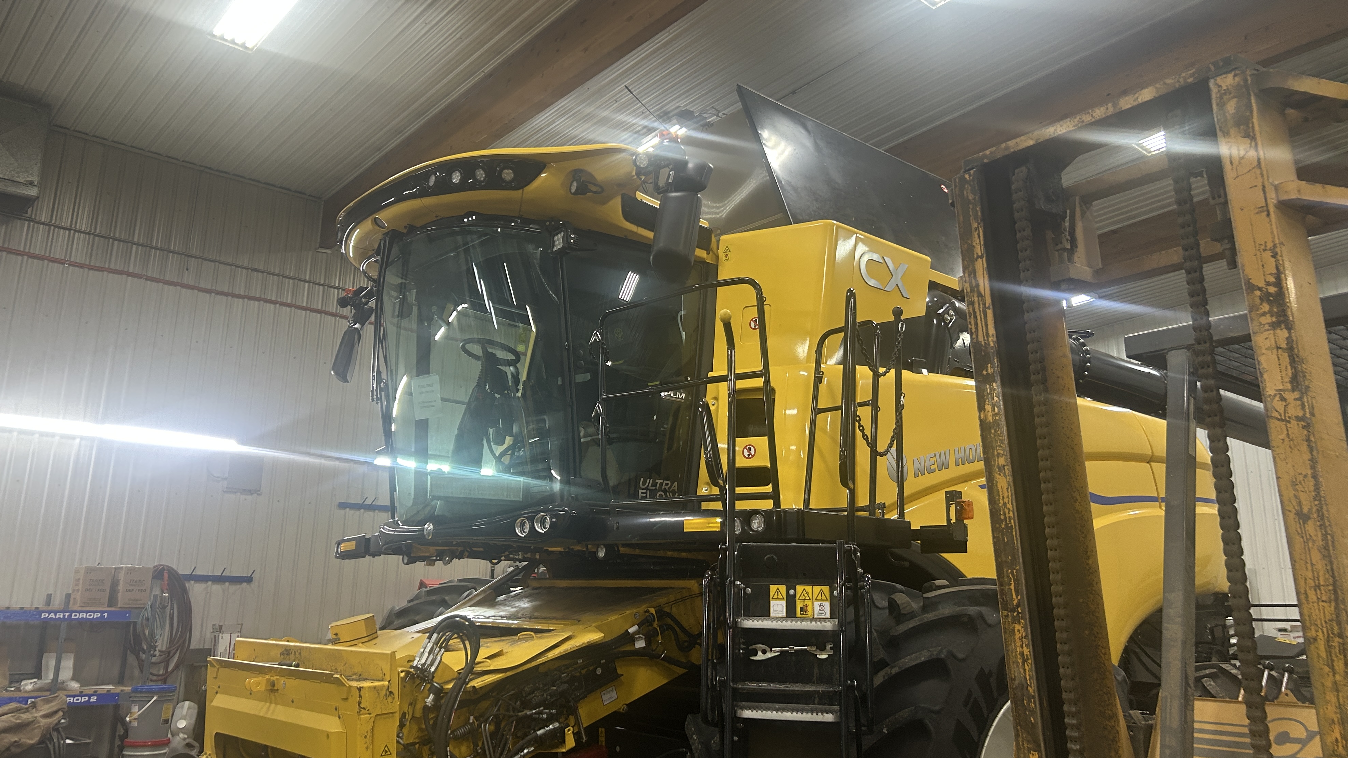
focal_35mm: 29
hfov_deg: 66.1
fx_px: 1037
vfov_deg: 40.1
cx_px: 667
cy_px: 334
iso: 125
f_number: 1.5
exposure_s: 1/120
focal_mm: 5.7
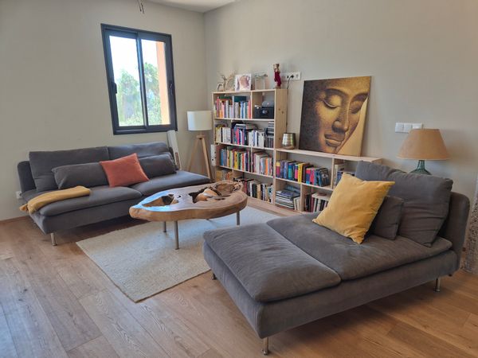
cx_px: 239
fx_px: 318
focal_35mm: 23
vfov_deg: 58.9
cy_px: 179
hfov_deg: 73.9
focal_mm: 5.4
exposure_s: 1/100
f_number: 1.8
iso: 80
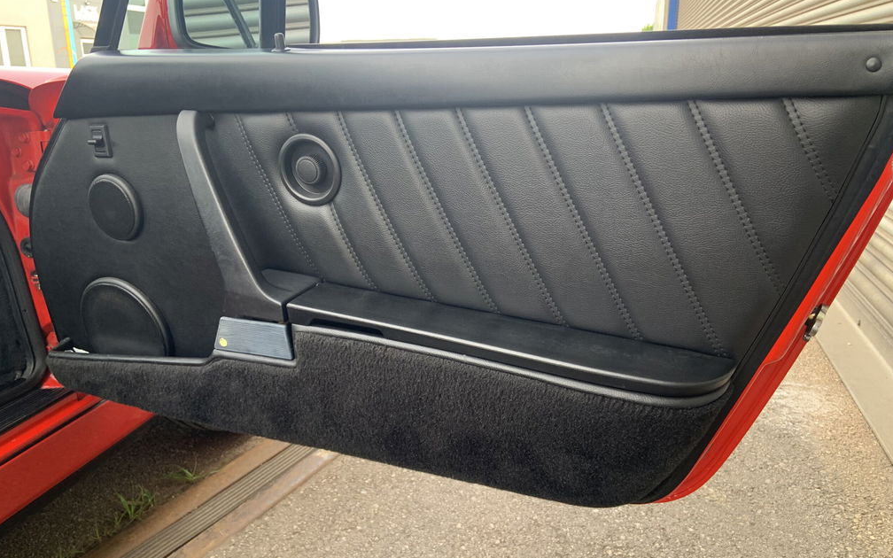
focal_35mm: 28
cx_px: 446
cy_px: 274
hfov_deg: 66.5
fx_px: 681
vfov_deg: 44.5
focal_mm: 4.25
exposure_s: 1/121
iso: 50
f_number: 1.8
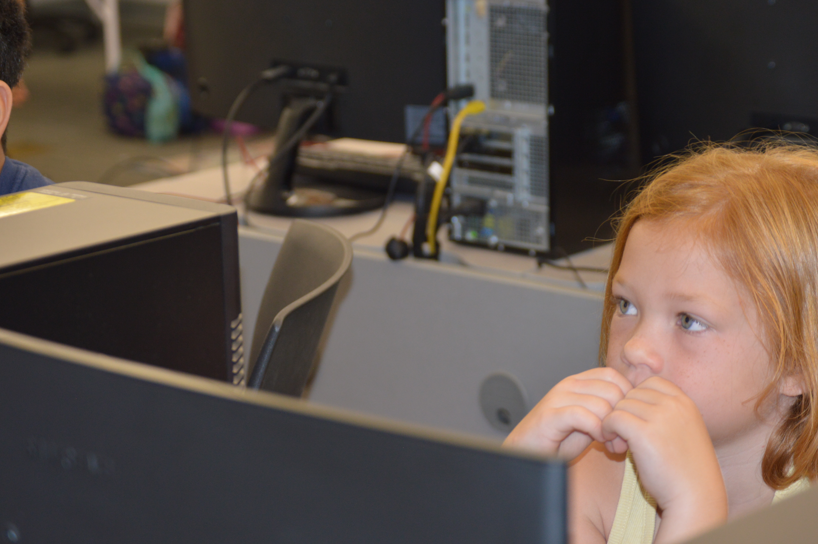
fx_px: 2353
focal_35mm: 104
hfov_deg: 19.7
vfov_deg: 13.2
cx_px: 470
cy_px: 217
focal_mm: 55
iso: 400
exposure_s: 1/80
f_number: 4
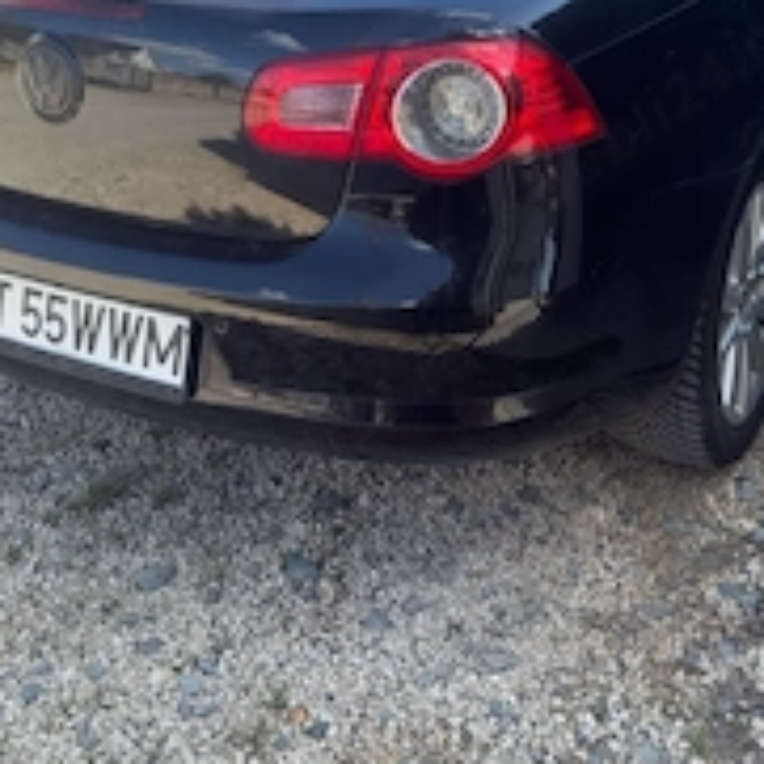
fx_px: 1174
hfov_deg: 36.0
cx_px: 422
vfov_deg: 35.0
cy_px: 160
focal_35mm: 47
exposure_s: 1/1669
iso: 100
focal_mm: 6.76
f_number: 1.78
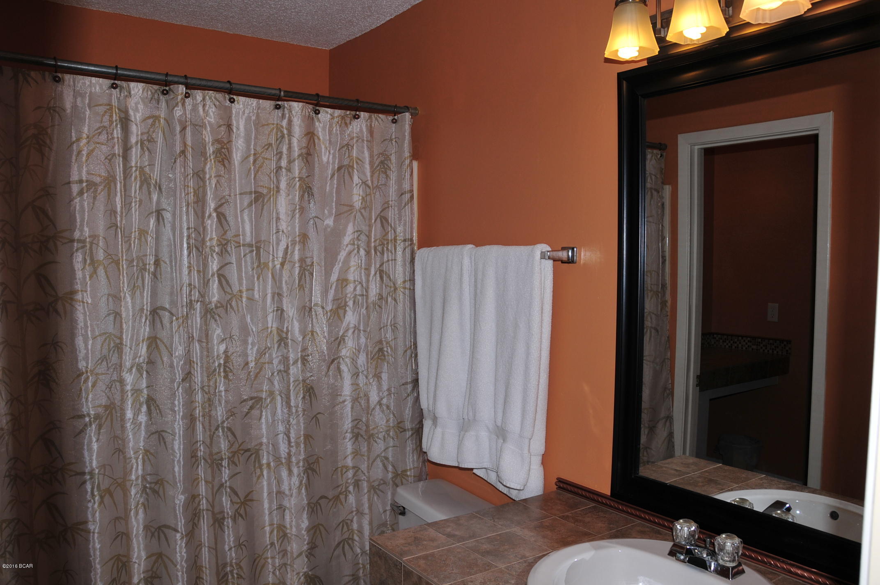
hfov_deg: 67.4
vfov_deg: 47.8
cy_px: 292
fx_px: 659
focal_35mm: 27
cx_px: 440
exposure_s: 1/250
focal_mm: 18
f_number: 8
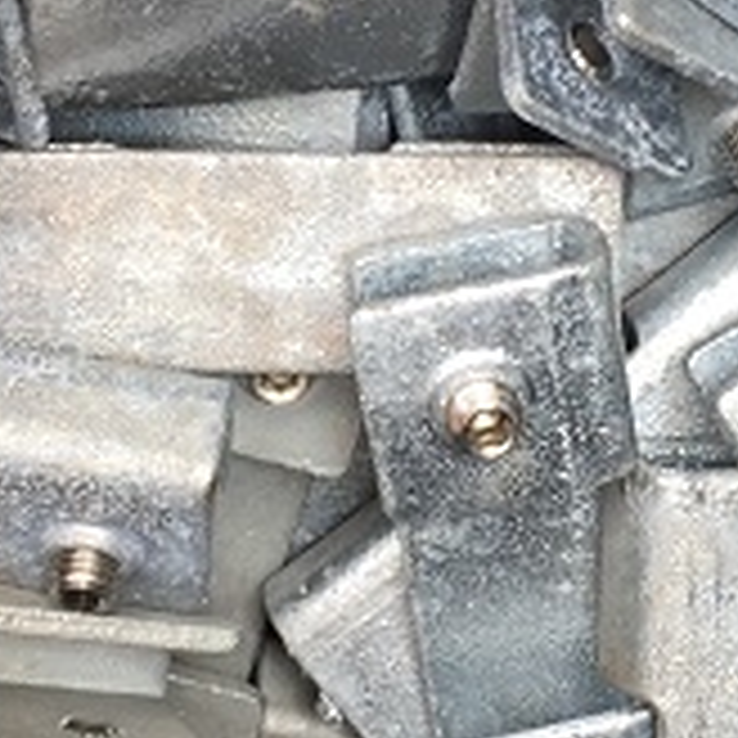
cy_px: 320
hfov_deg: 18.5
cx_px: 346
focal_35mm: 94
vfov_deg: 18.5
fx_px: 2267
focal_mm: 4.15
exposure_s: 1/50
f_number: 2.2
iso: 32
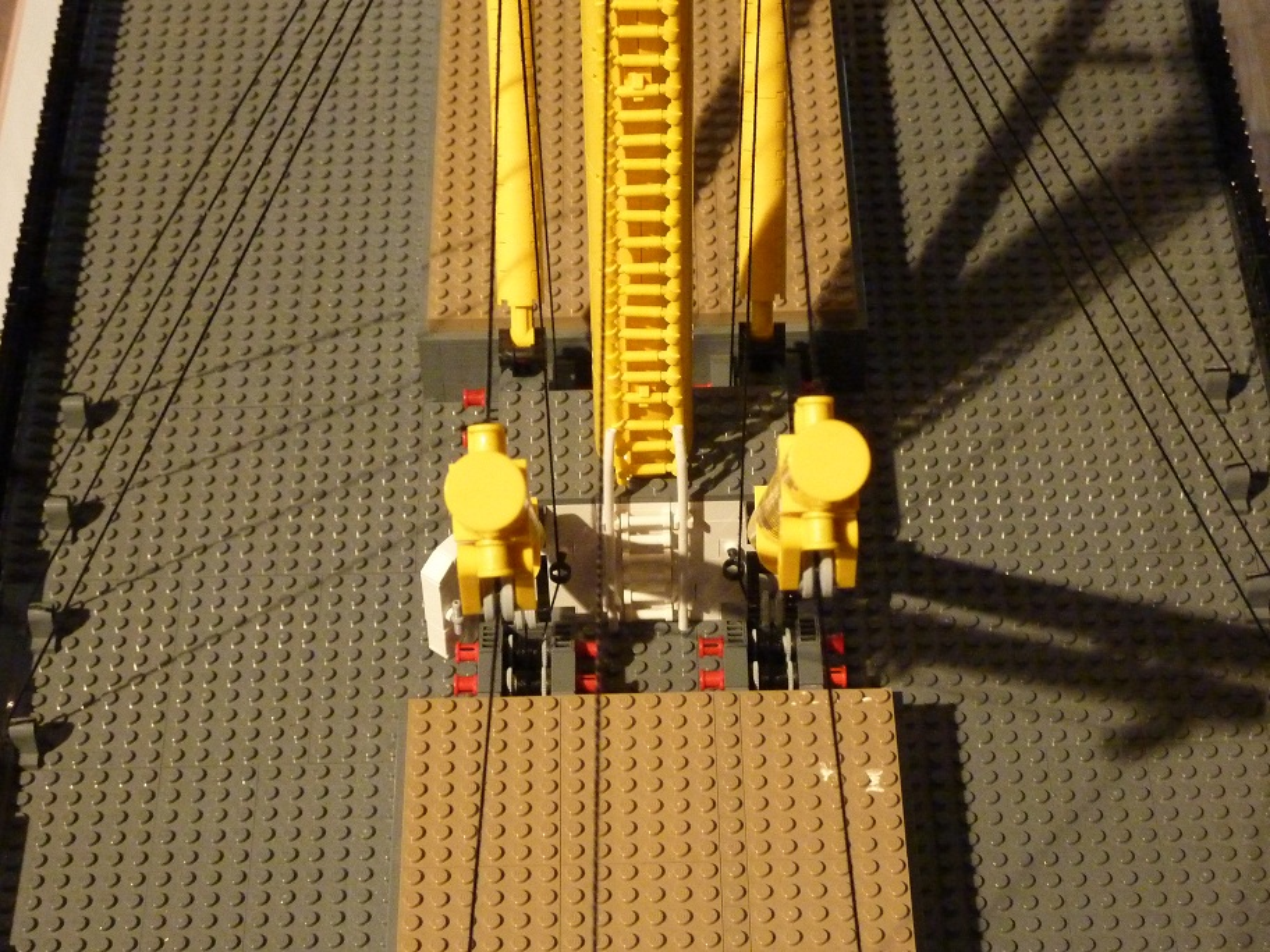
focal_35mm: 78
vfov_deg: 18.9
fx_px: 2862
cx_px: 635
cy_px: 476
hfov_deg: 25.0
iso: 800
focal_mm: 12.8
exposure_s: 1/20
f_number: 4.2
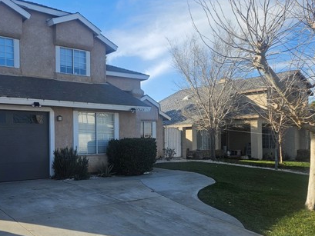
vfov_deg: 39.6
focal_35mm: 36
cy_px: 131
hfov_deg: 50.7
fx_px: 328
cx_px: 112
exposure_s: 1/978
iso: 25
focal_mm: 5.4
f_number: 1.8
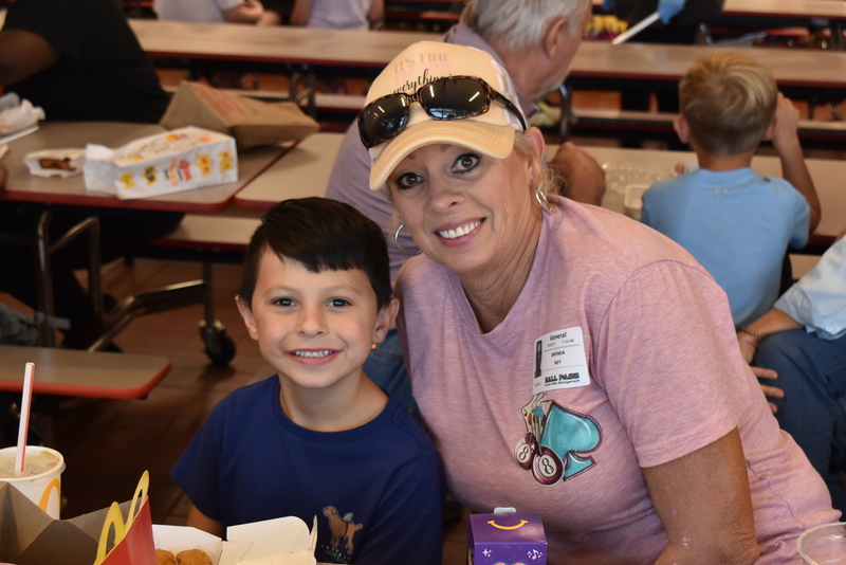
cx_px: 423
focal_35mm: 60
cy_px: 282
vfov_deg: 22.6
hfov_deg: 33.4
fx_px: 1410
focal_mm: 40
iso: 720
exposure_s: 1/60
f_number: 7.1
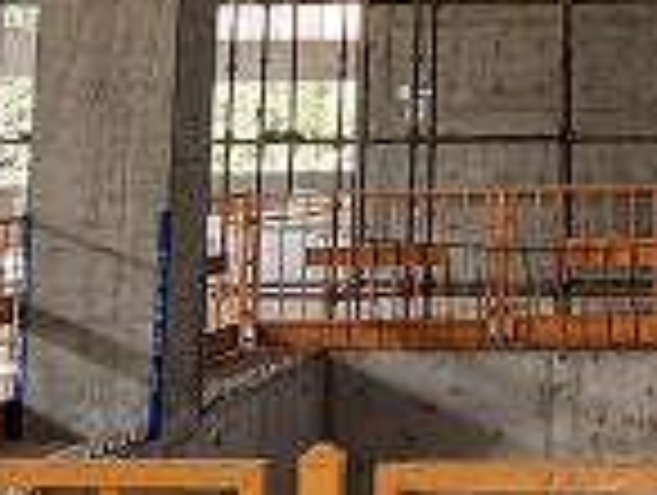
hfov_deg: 20.4
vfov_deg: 15.0
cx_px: 652
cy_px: -194
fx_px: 1768
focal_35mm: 93
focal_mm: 2.26
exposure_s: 1/120
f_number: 2.2
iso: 64
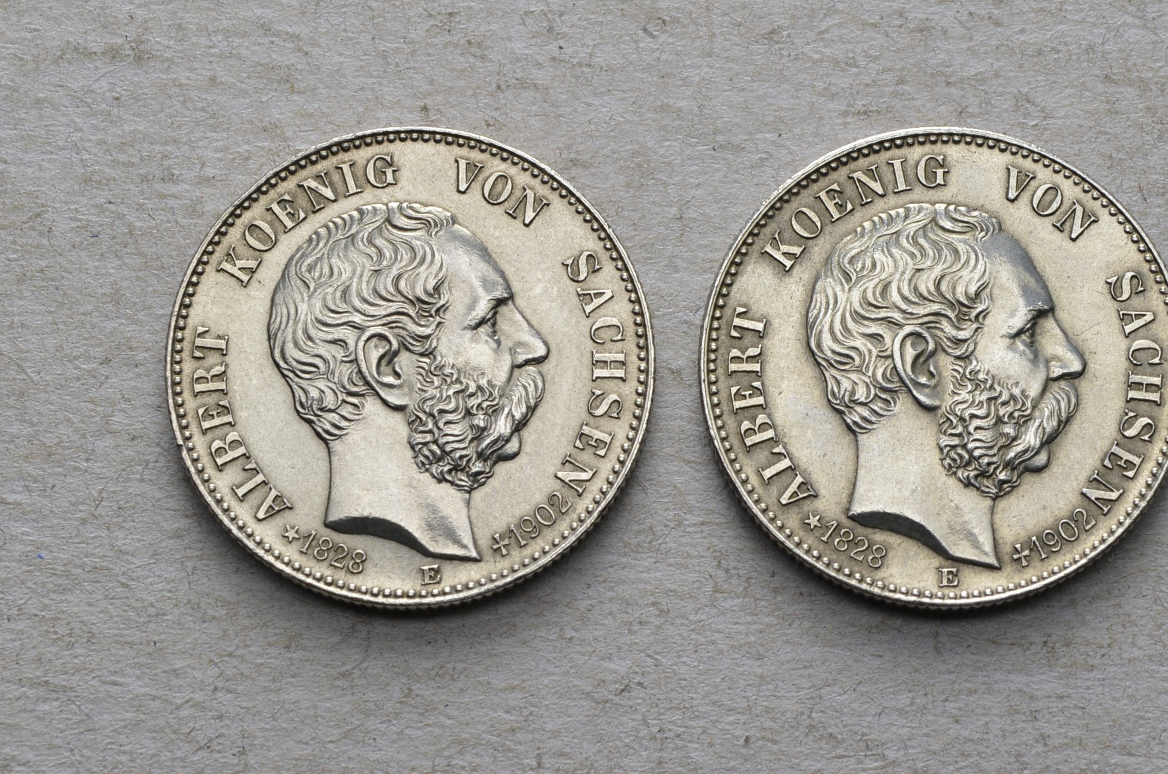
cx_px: 641
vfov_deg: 13.5
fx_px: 3258
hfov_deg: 20.3
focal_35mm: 101
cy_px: 344
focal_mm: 55
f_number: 14
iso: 400
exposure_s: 1/250
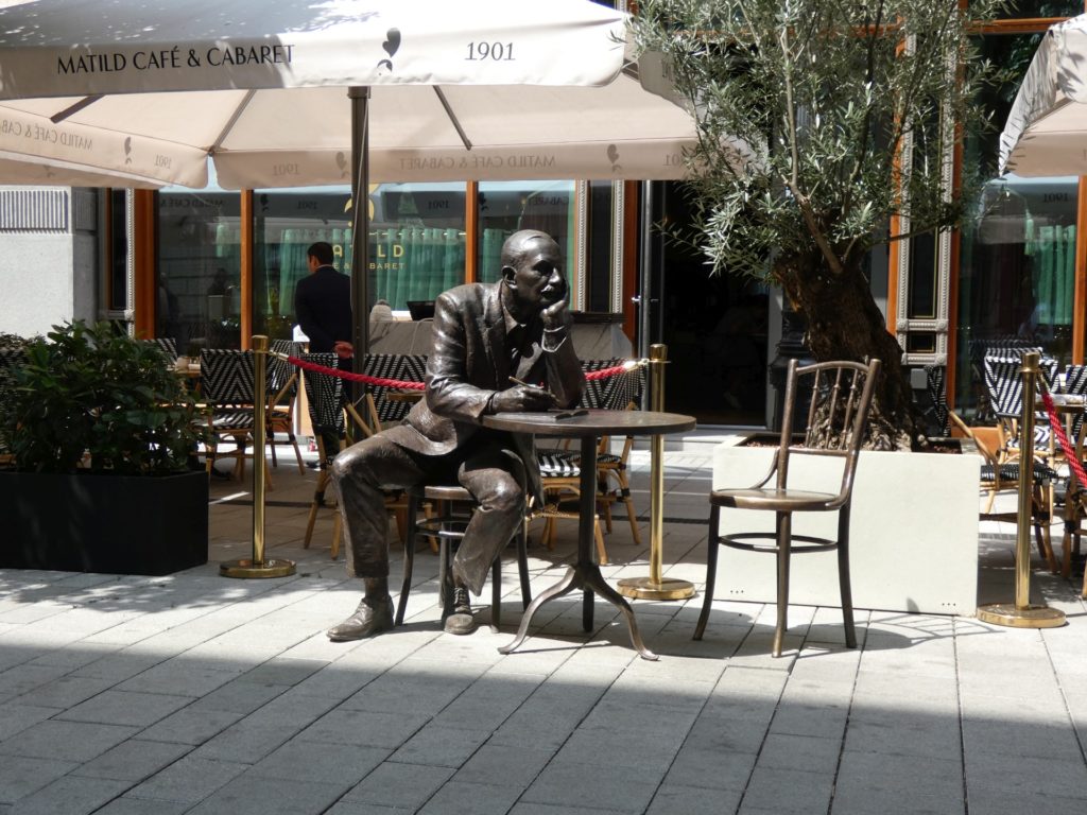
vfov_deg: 30.3
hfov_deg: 39.7
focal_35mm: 48
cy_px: 408
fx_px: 1507
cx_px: 544
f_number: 3.8
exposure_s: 1/400
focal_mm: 8.6
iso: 80
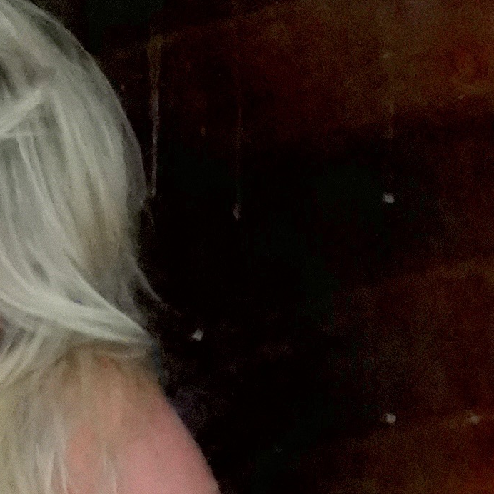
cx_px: -911
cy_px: 211
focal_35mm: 1850
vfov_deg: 0.9
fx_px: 29869
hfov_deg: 0.9
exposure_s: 1/250
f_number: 5.6
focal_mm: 215
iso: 8000
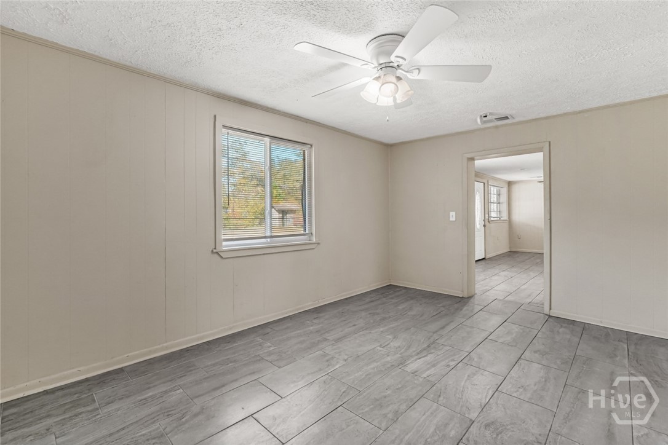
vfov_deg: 73.7
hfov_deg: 96.7
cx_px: 334
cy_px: 222
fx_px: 297
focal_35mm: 16
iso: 1000
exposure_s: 1/4
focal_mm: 16
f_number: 9
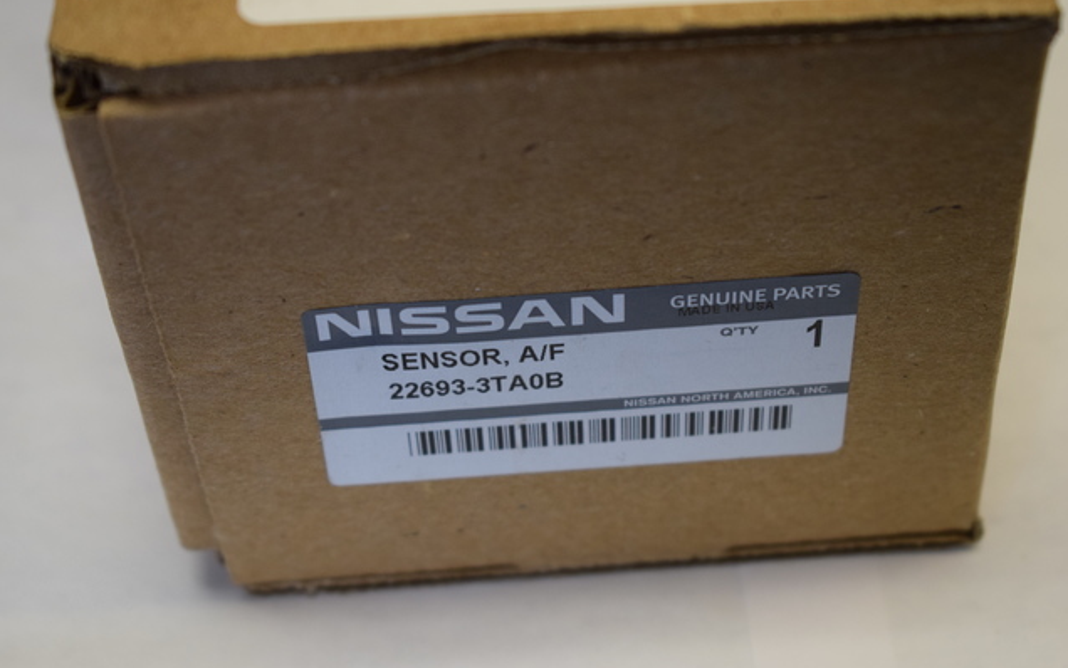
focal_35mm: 80
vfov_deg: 16.3
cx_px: 536
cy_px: 321
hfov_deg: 25.8
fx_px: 2329
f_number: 5.6
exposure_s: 1/125
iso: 900
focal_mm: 52
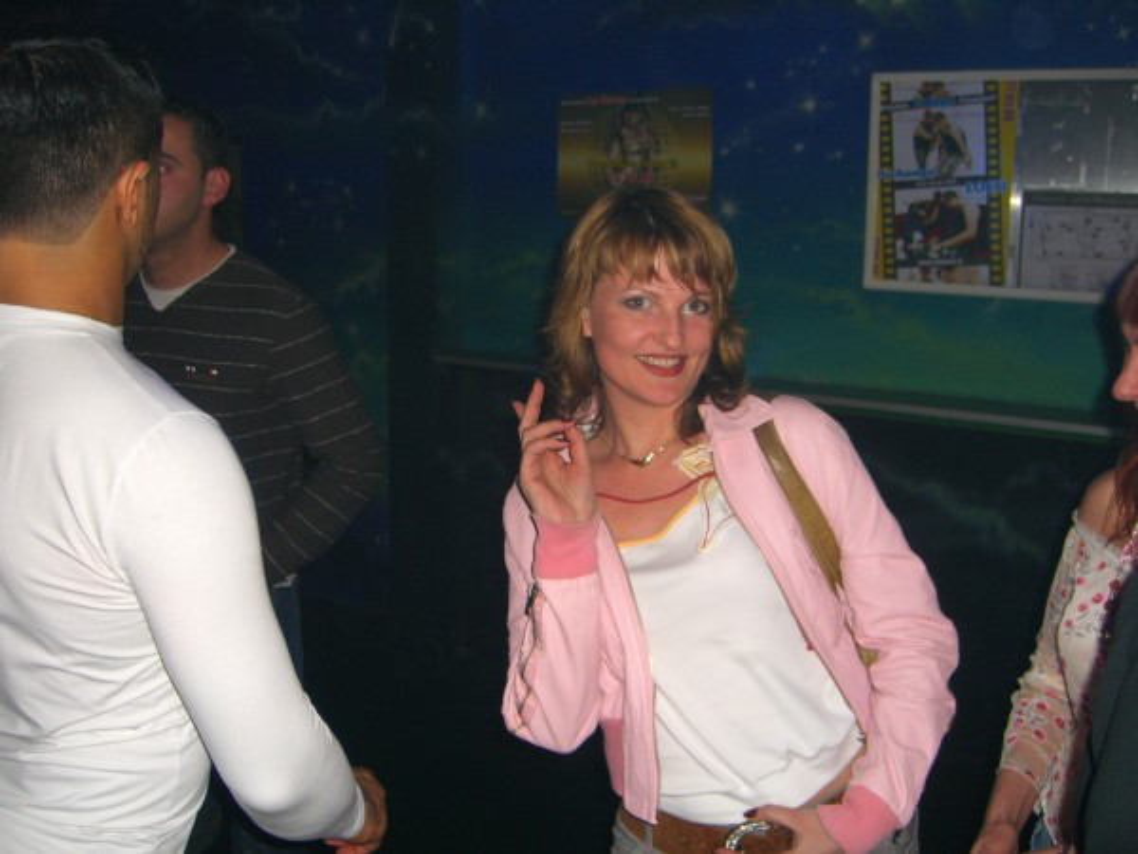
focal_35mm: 38
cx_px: 569
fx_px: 1249
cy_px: 427
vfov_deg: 37.7
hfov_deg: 49.0
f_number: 2.8
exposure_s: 1/60
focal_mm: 7.9
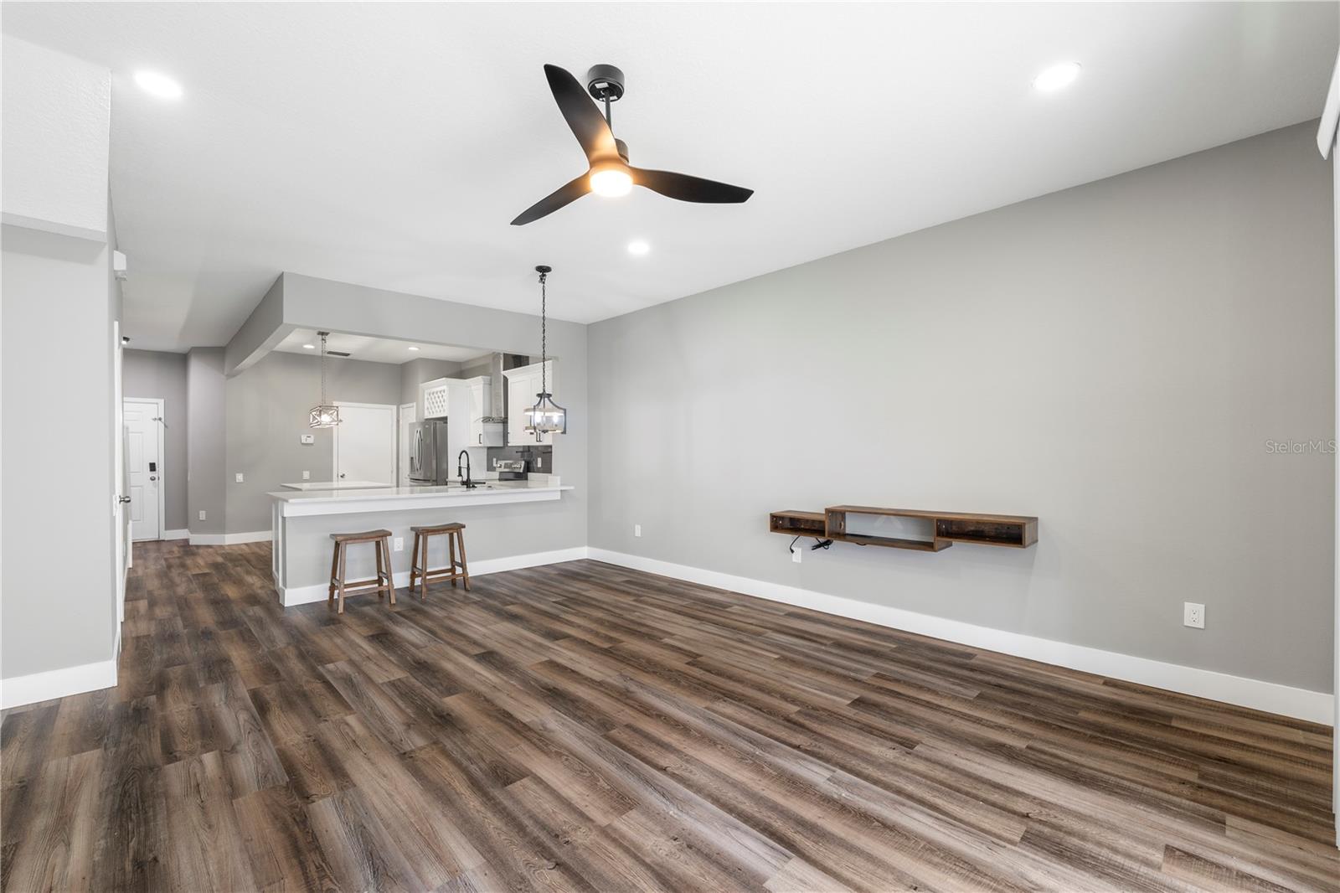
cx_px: 670
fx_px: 521
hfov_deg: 104.3
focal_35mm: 14
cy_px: 446
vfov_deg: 81.2
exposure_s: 1/2
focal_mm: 14
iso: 250
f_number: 8
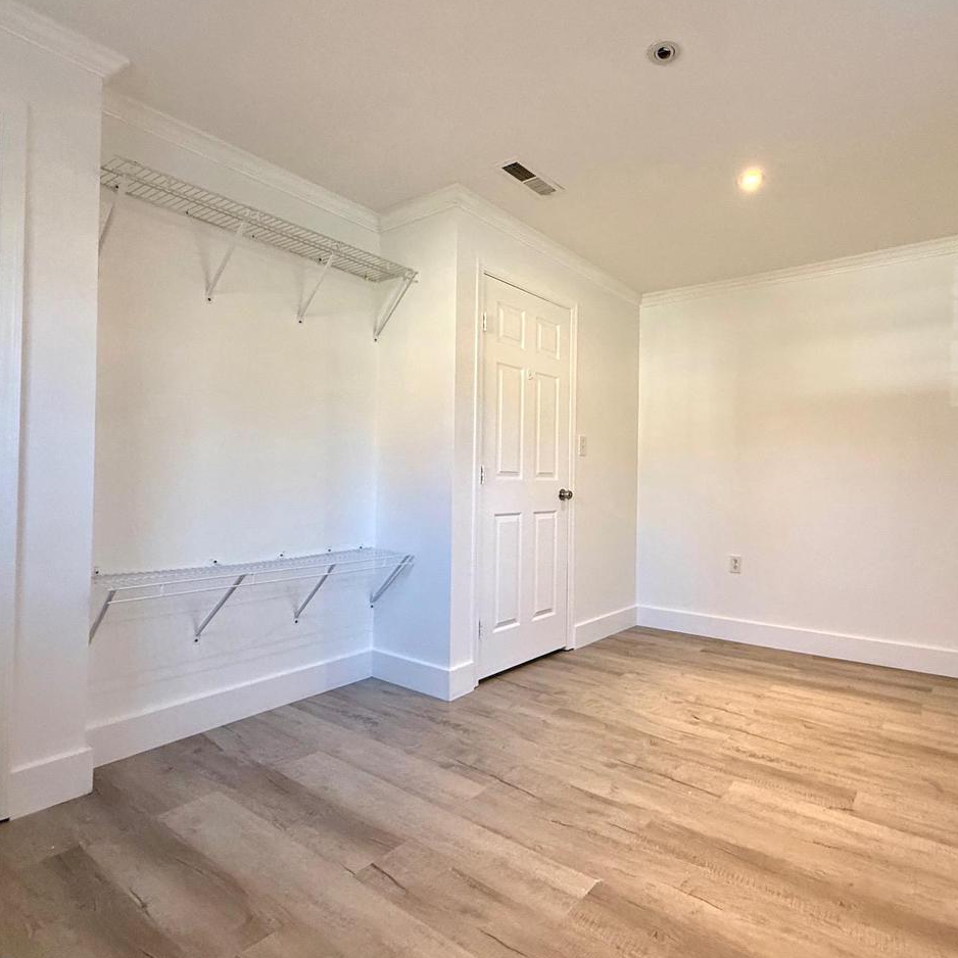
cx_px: 569
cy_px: 474
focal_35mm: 19
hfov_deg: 76.9
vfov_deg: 77.7
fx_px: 595
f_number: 2.2
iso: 250
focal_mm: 2.22
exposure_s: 1/120
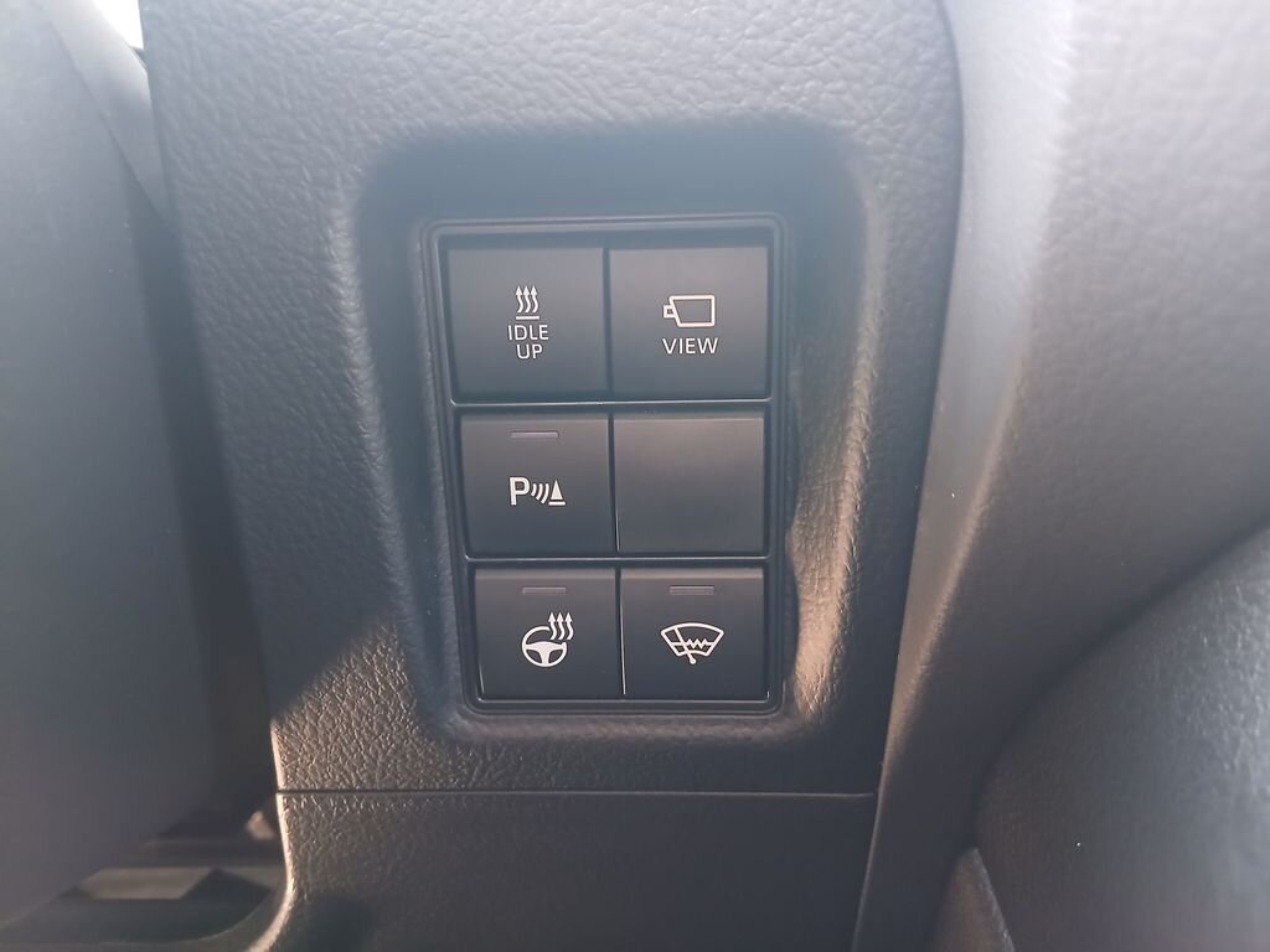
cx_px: 635
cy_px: 476
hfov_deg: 67.3
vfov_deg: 53.1
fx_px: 954
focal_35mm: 26
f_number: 1.8
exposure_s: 1/20
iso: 500
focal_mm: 3.98
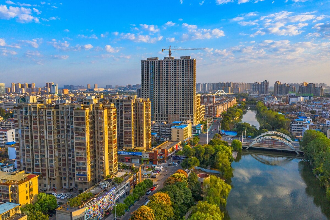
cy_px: 110
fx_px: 257
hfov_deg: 65.5
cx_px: 165
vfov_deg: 46.4
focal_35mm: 28
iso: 100
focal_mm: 10.26
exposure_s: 1/1000
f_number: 4.5
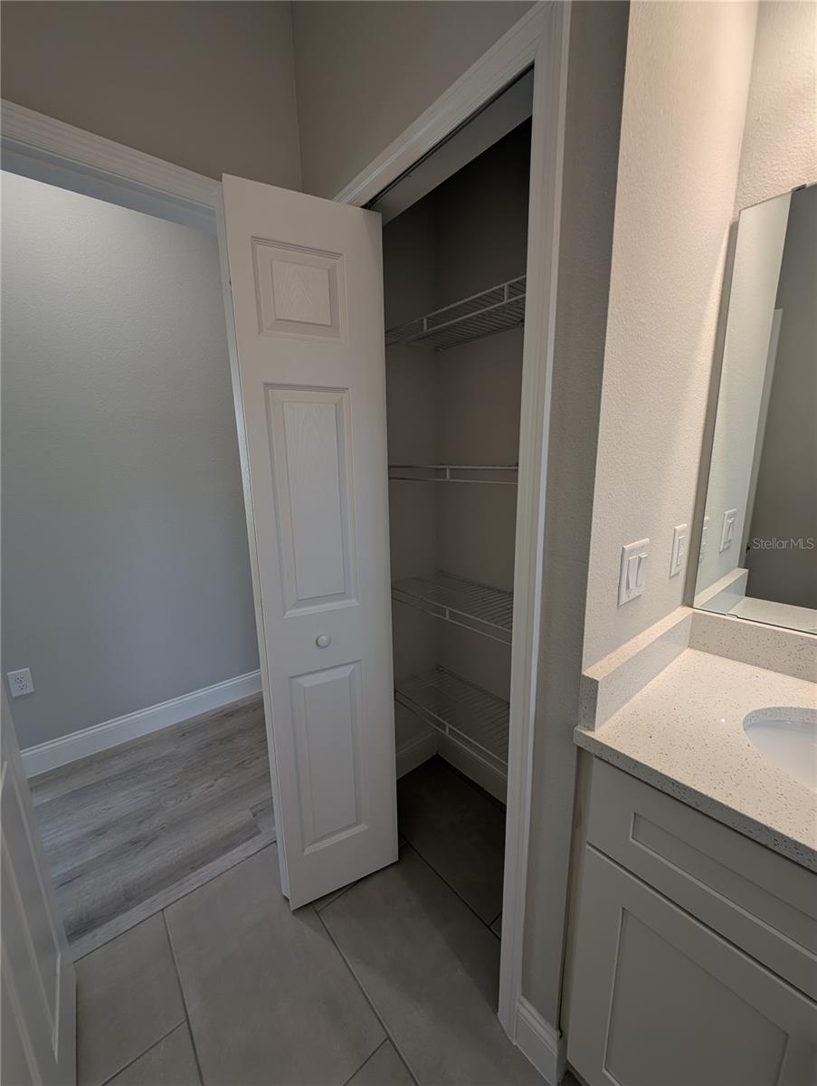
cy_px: 543
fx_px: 377
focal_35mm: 12
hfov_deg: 94.6
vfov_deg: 110.5
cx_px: 408
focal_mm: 2.23
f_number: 1.95
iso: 39
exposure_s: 1/60
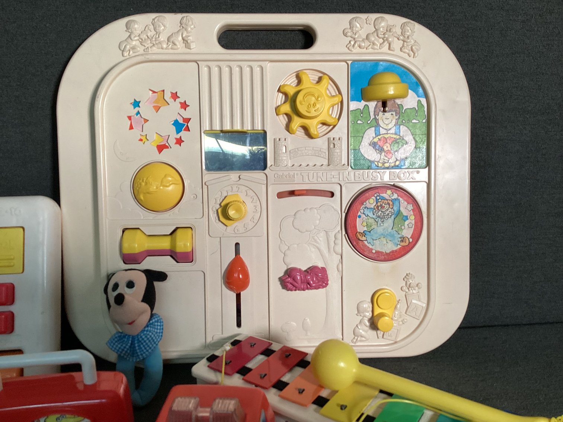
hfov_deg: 58.3
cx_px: 282
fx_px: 504
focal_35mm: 31
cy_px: 211
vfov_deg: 45.4
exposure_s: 1/60
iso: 100
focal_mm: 3.3
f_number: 2.4
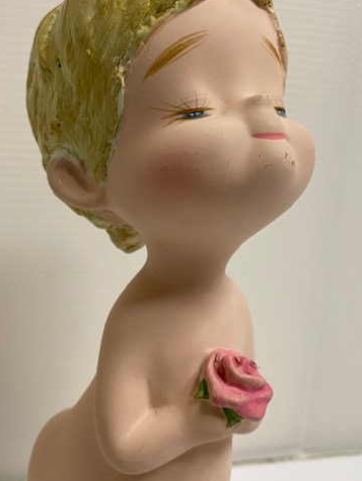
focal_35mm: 35
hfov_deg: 40.7
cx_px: 193
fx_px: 487
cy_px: 204
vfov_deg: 52.4
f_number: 1.8
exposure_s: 1/50
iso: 160
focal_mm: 4.25
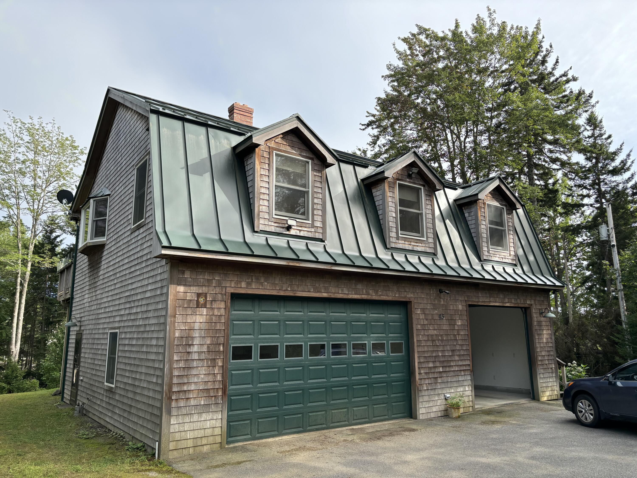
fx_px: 478
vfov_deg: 53.1
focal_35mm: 26
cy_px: 239
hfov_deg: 67.3
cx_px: 318
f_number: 1.6
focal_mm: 5.96
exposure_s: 1/1399
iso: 50
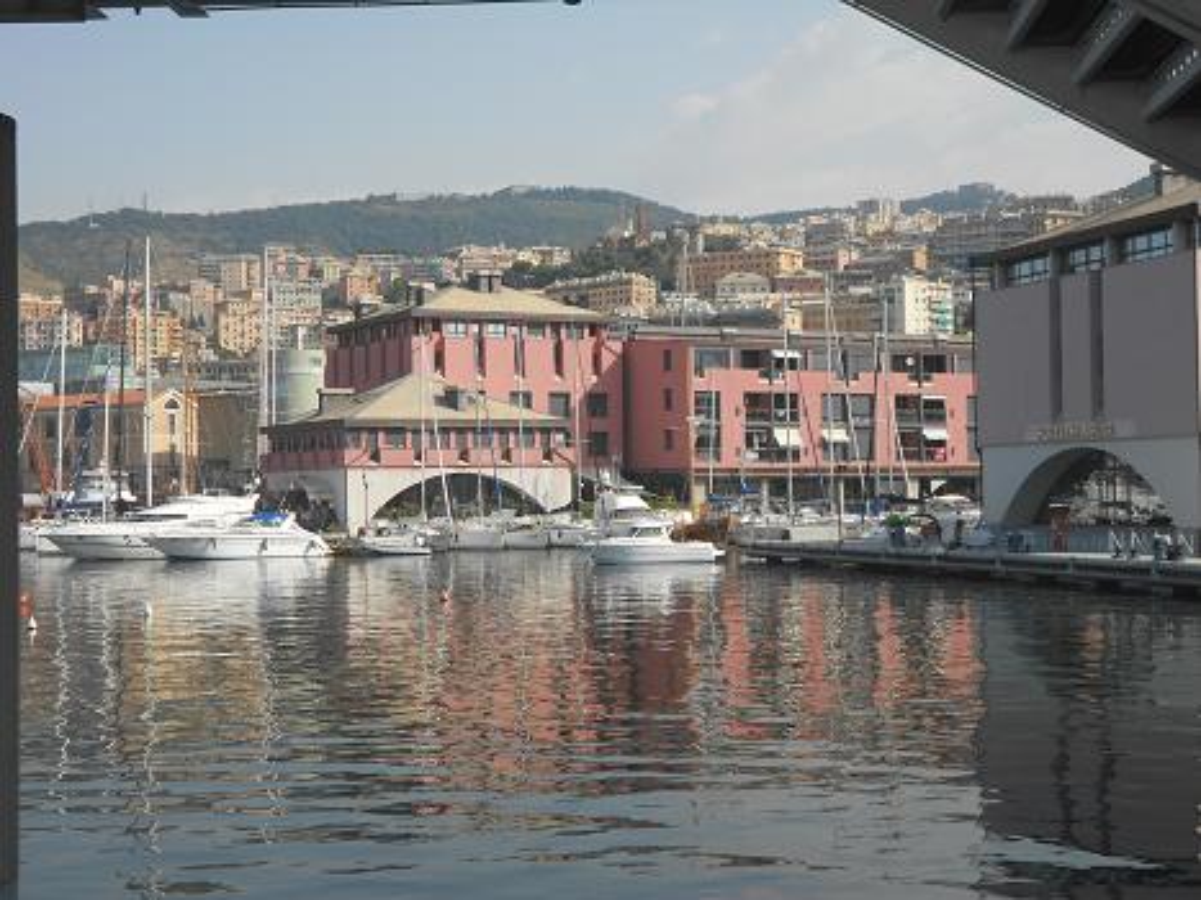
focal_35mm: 56
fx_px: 1942
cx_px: 600
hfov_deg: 34.4
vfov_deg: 26.1
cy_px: 450
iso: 80
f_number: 4.9
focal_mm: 10
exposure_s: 1/400
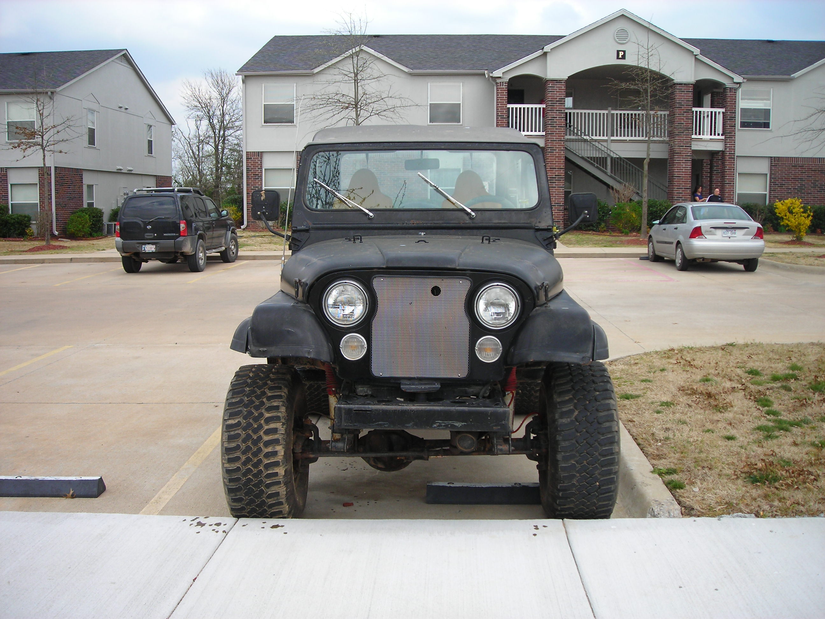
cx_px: 412
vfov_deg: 37.7
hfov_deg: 49.0
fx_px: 906
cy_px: 310
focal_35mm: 38
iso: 50
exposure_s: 1/283
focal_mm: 6.3
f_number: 3.2
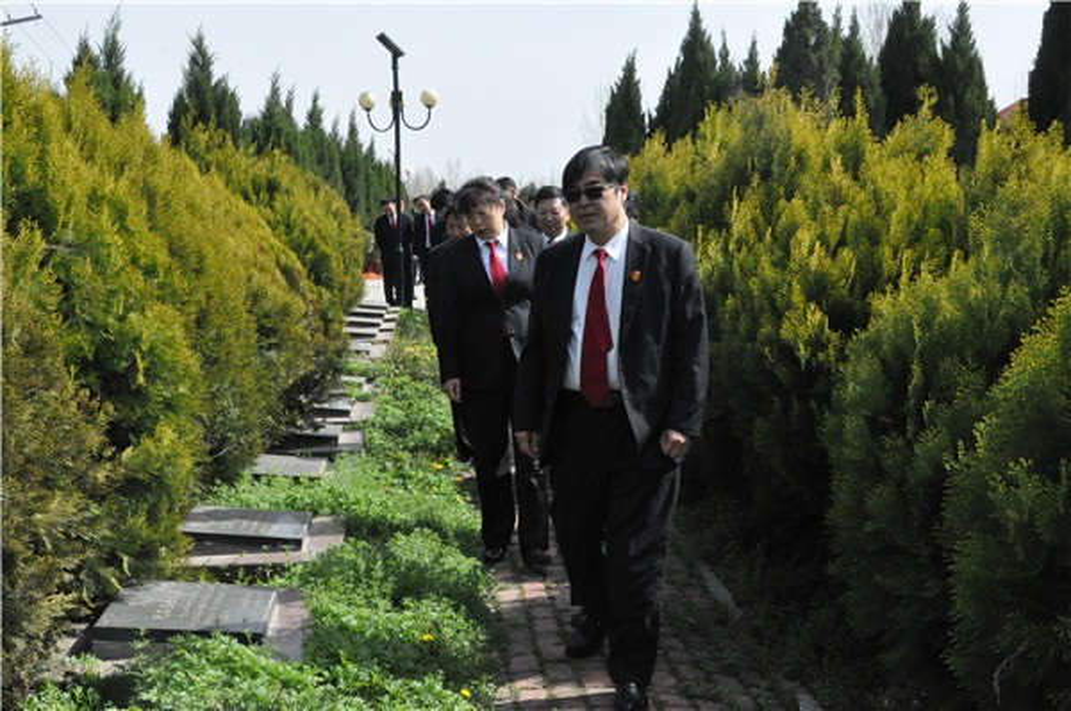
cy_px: 356
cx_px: 536
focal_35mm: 52
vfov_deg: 25.7
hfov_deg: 37.9
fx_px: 1559
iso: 3200
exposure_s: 1/1000
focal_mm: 35
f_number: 16
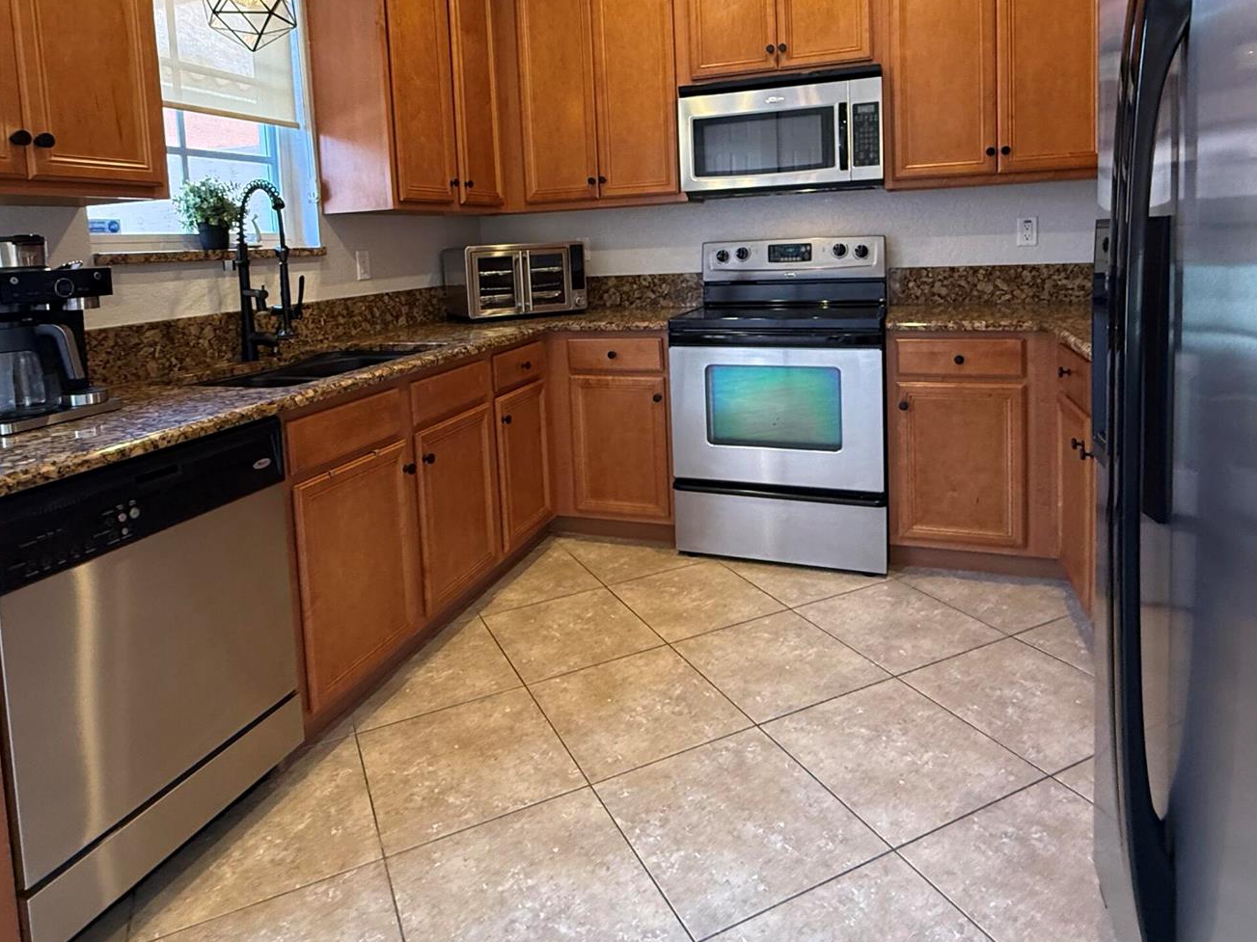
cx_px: 608
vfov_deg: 59.5
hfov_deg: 76.4
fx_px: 799
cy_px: 305
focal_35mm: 22
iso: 500
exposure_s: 1/120
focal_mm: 2.22
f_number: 2.2
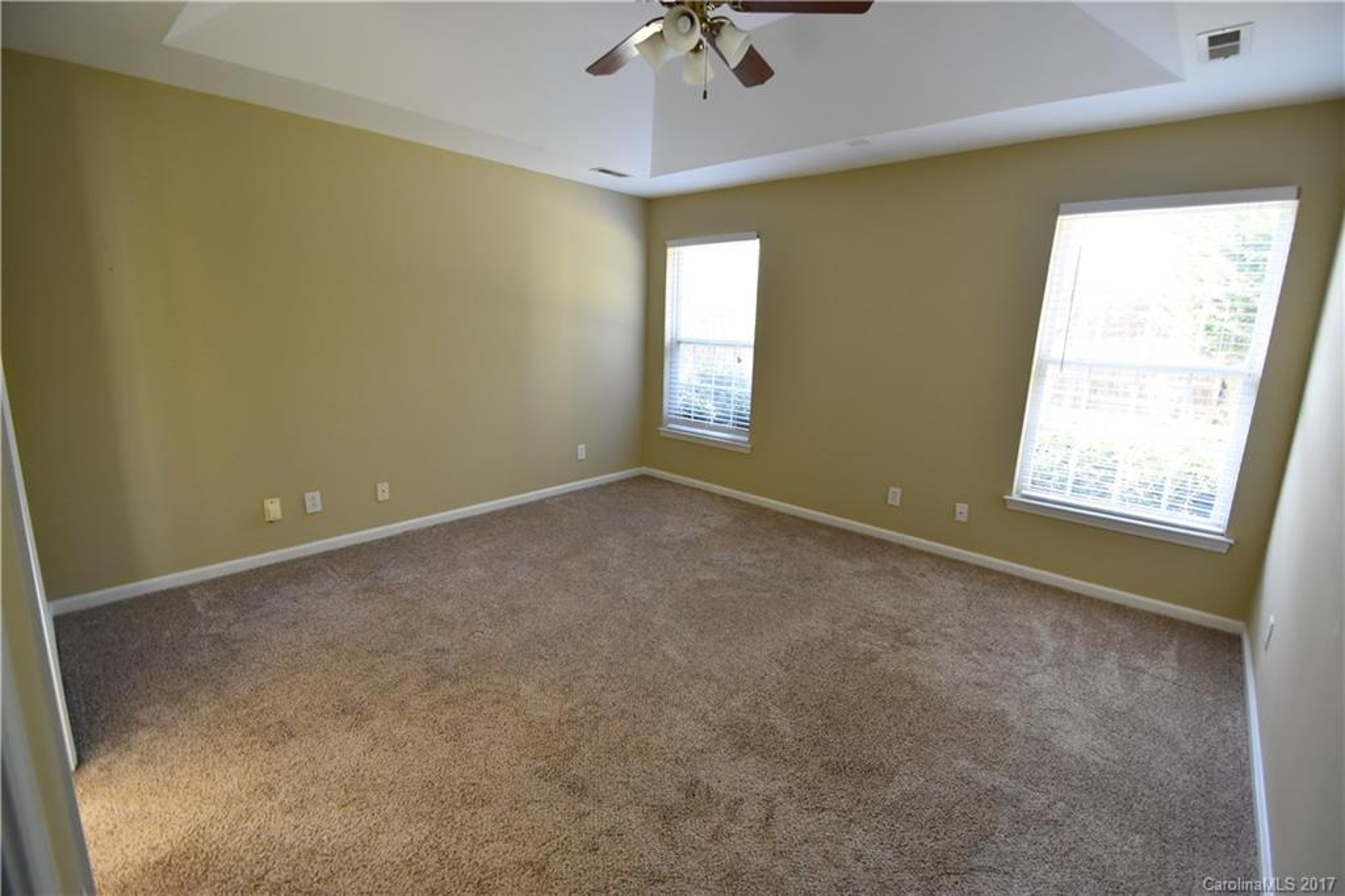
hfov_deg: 100.4
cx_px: 672
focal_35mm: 15
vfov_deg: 77.3
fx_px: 560
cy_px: 448
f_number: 4.5
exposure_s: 1/80
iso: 800
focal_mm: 10
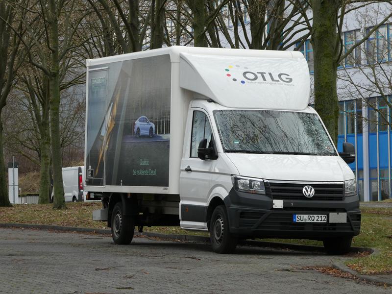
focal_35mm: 172
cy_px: 147
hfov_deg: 11.5
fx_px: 1948
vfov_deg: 8.6
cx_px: 196
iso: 250
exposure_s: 1/80
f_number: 5.6
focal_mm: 30.9
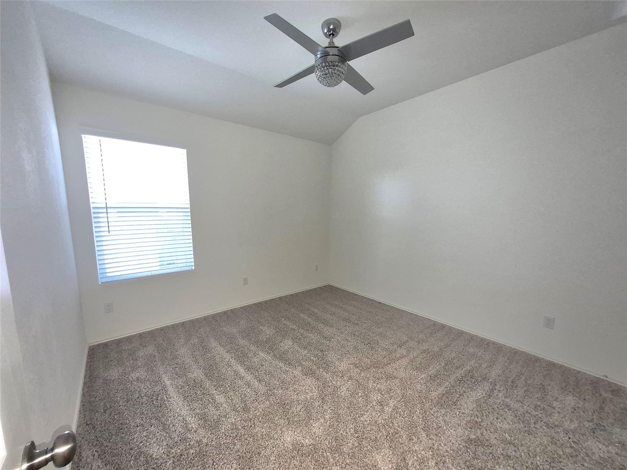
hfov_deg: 106.2
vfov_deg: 89.9
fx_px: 235
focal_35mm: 13
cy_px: 235
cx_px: 314
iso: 320
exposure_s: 1/30
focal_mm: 1.74
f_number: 2.2
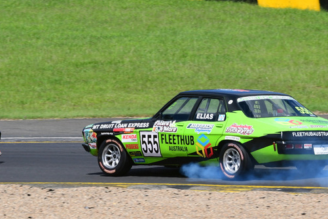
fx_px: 5894
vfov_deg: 2.1
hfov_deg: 3.2
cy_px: 105
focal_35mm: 647
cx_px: 223
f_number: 13
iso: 400
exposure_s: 1/500
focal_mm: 270
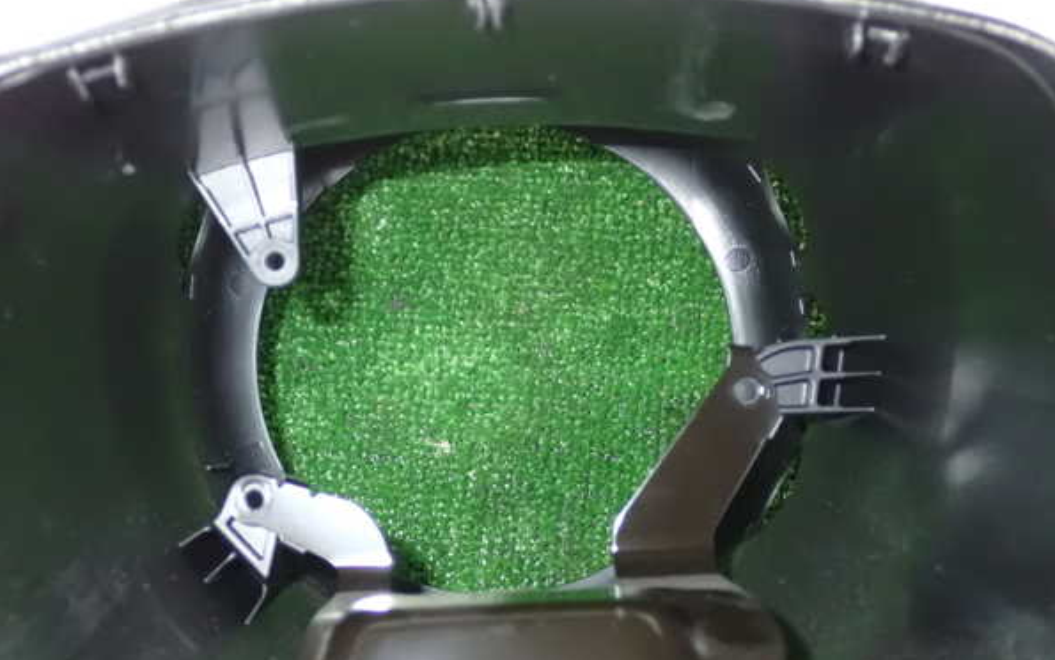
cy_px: 344
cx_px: 527
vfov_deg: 27.4
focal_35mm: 47
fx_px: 1351
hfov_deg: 42.6
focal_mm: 7.84
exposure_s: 1/40
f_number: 9
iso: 1600
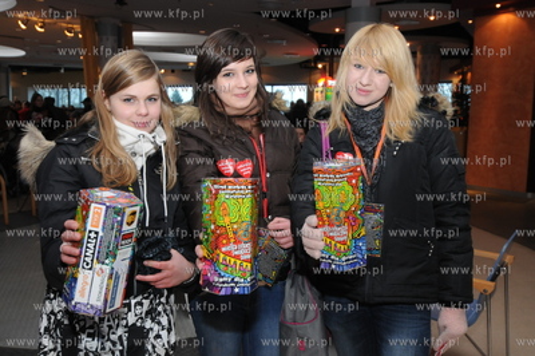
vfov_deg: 36.8
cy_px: 178
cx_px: 268
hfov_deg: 53.2
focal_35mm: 36
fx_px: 535
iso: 800
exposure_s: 1/60
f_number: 4
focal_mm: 24
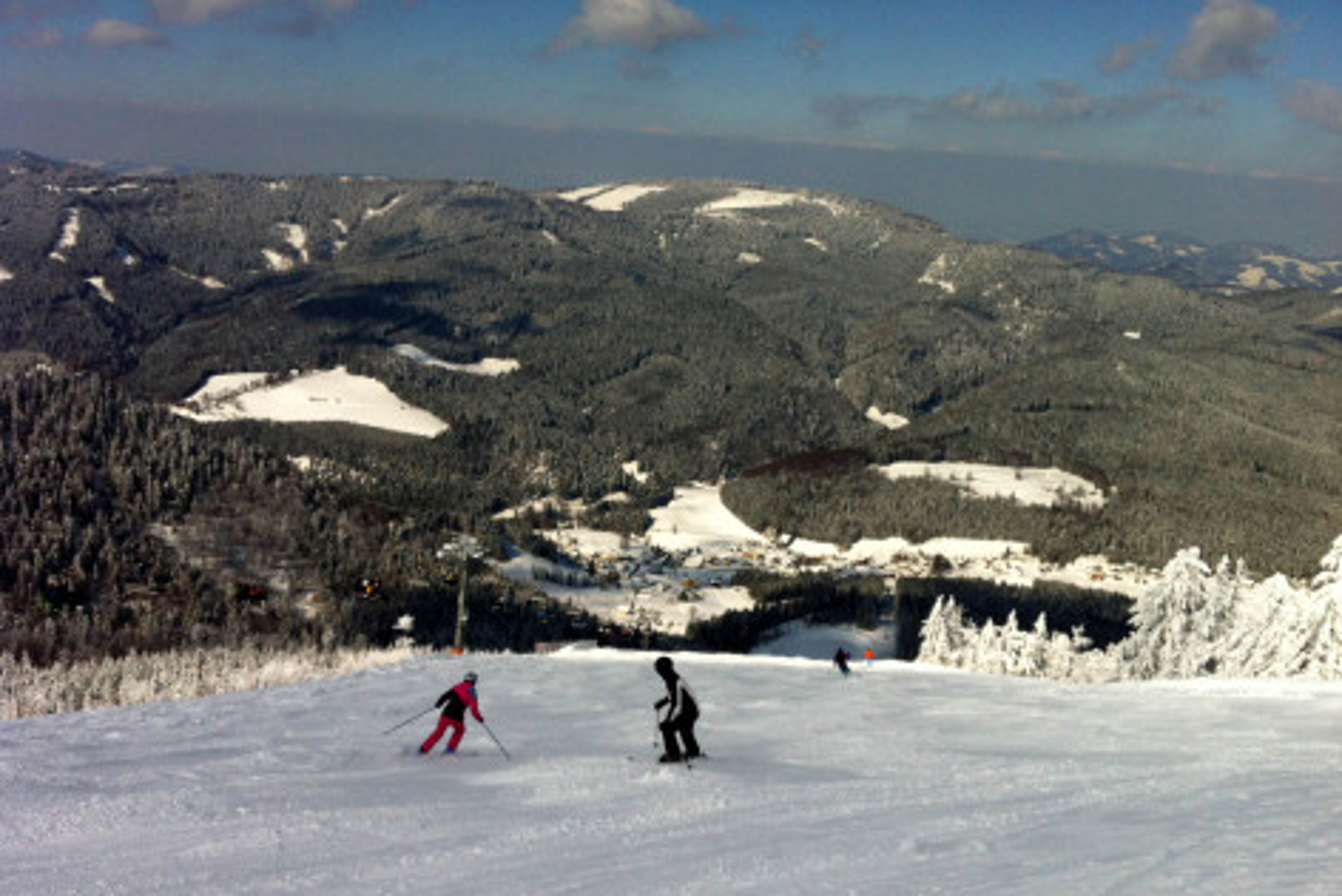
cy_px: 502
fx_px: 1380
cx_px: 668
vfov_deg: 35.9
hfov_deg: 51.9
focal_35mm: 37
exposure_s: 1/3771
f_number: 2.8
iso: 80
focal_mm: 3.85
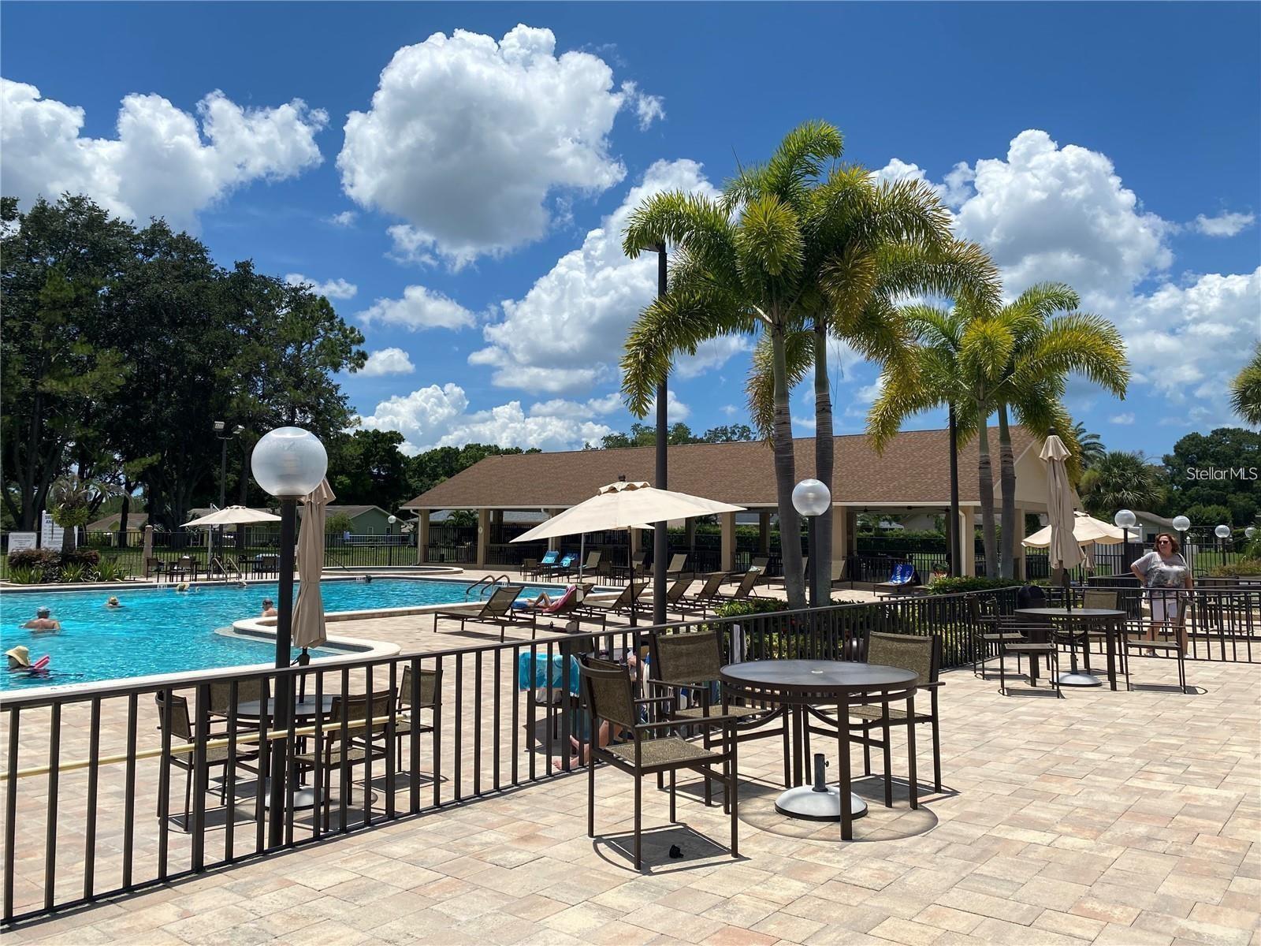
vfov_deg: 53.1
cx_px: 630
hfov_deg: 67.3
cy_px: 473
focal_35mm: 26
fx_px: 947
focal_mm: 4.25
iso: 32
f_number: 1.8
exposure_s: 1/5236
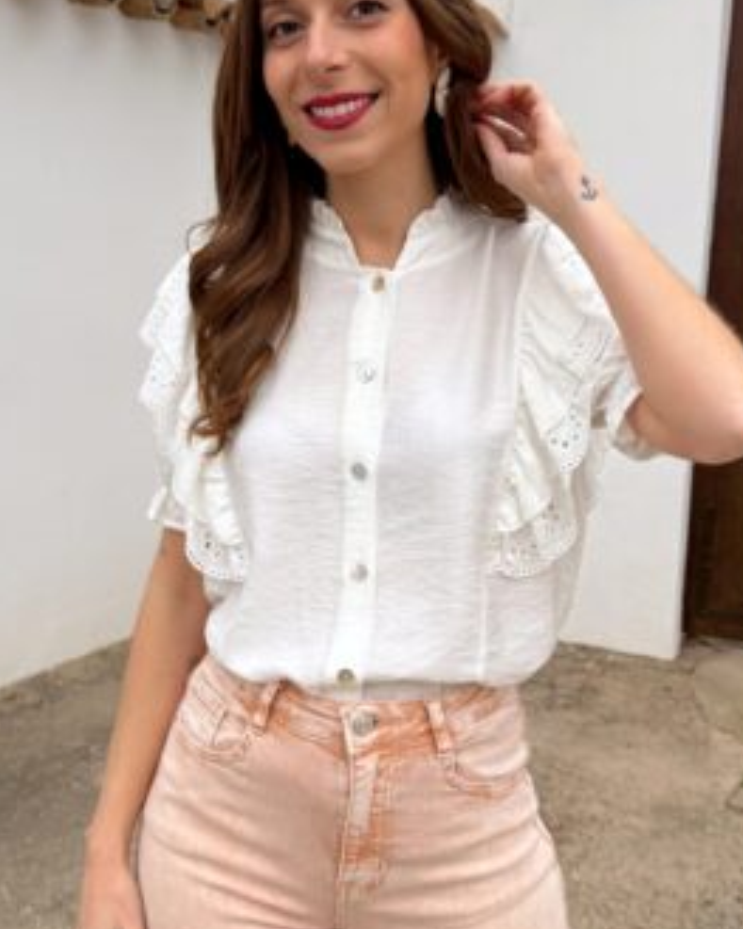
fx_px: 1045
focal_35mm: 38
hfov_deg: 39.1
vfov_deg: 47.7
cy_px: 549
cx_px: 356
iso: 100
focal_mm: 6.76
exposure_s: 1/1292
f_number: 1.78
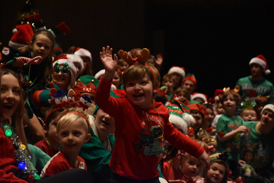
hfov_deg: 13.0
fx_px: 1199
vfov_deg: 8.7
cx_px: 137
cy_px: 92
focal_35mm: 158
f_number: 5.6
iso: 8000
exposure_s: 1/320
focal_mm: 105
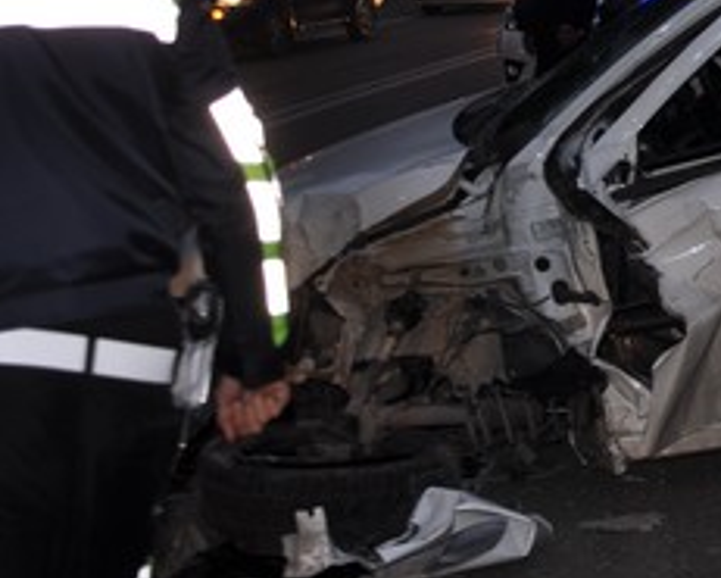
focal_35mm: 98
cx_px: 843
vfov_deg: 15.5
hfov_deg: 18.6
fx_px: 2092
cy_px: 39
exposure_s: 1/60
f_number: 3.8
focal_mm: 24
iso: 200
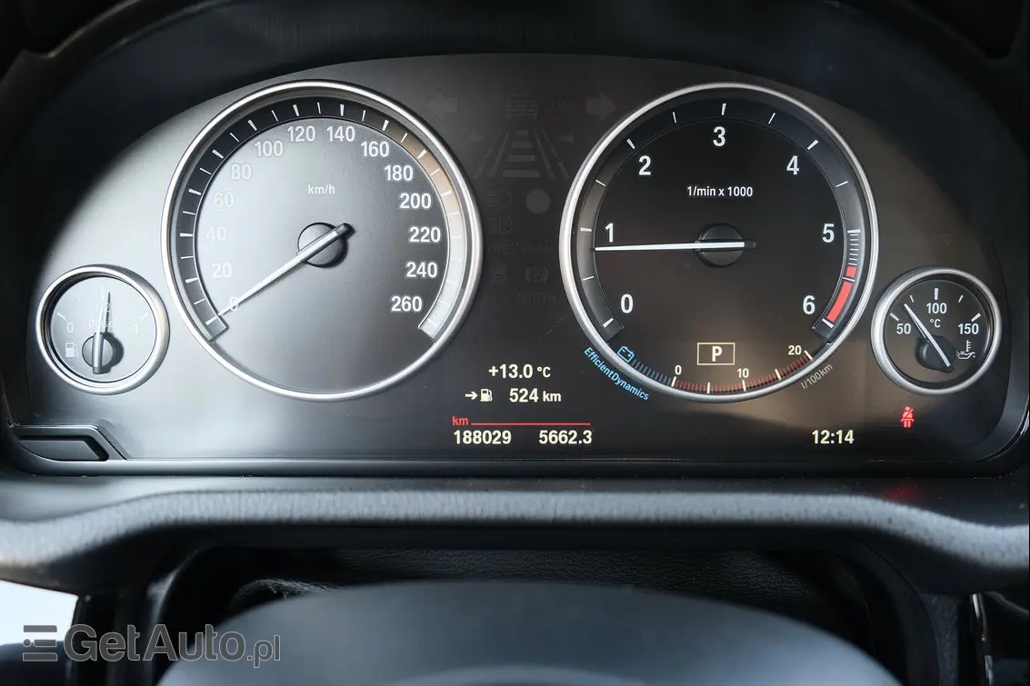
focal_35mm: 31
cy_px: 343
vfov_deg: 42.3
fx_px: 887
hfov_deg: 60.3
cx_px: 515
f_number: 4
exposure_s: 1/30
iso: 500
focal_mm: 20.5
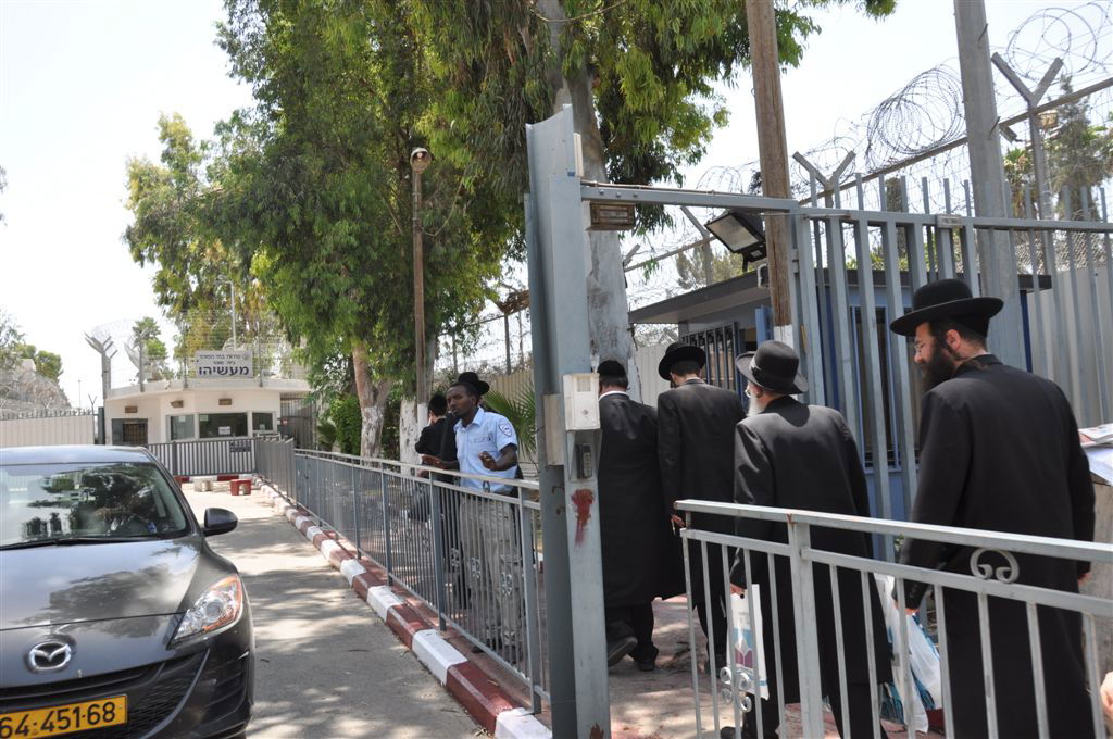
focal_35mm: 30
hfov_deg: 62.0
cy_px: 370
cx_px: 556
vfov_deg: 43.5
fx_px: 926
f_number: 7.1
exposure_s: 1/250
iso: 200
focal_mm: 20
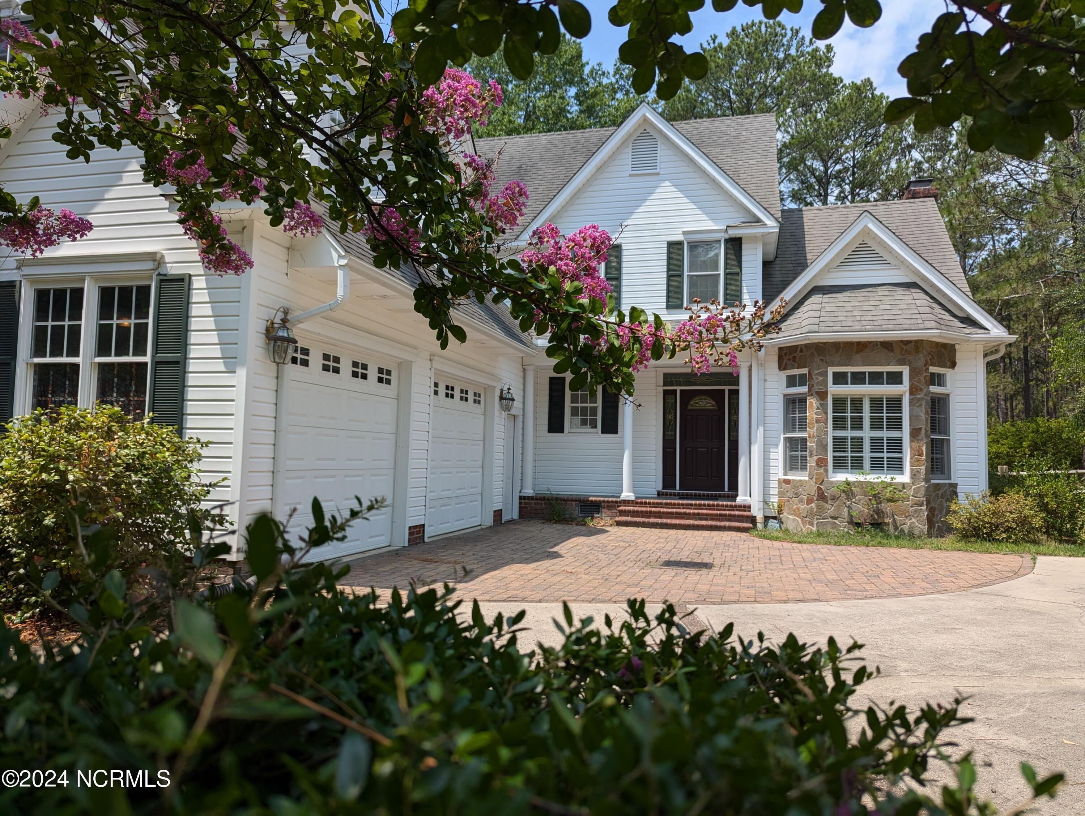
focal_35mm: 24
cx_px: 542
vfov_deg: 56.9
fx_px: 753
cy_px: 408
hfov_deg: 71.5
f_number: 1.85
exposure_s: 1/1887
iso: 41
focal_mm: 6.81
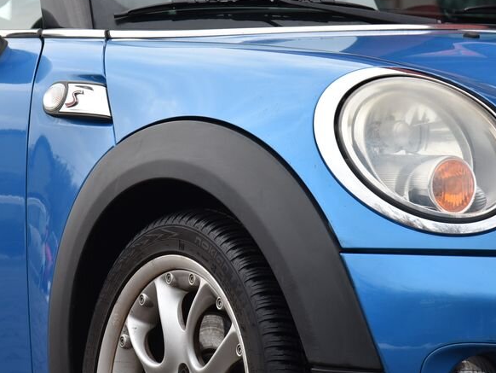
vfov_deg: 7.3
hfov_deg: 9.7
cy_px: 156
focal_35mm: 203
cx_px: 189
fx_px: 2910
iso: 500
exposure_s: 1/250
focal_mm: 120
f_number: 8
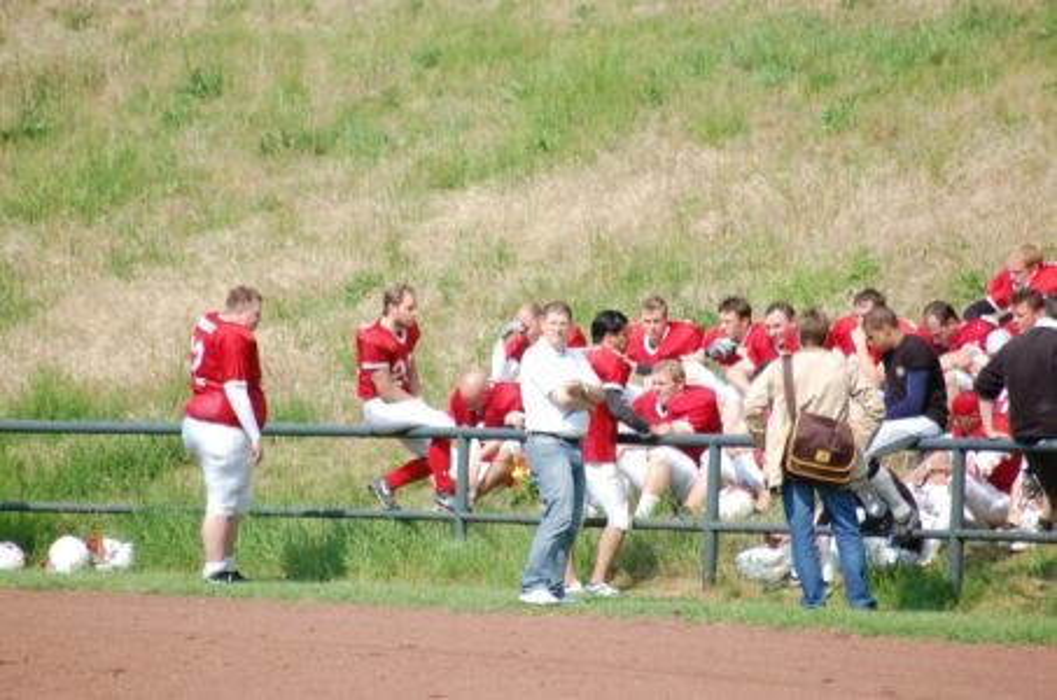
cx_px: 528
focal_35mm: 330
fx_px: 9669
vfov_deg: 4.1
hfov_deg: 6.3
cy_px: 350
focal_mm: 220
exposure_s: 1/1250
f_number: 5.3
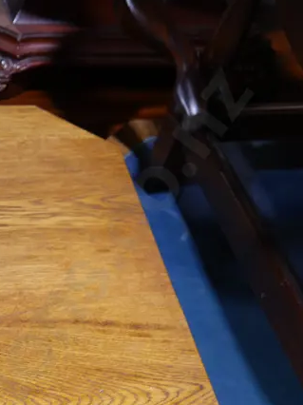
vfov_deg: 23.4
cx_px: -56
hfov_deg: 18.2
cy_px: 470
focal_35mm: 77
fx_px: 900
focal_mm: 16
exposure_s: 1/60
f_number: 3.6
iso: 500
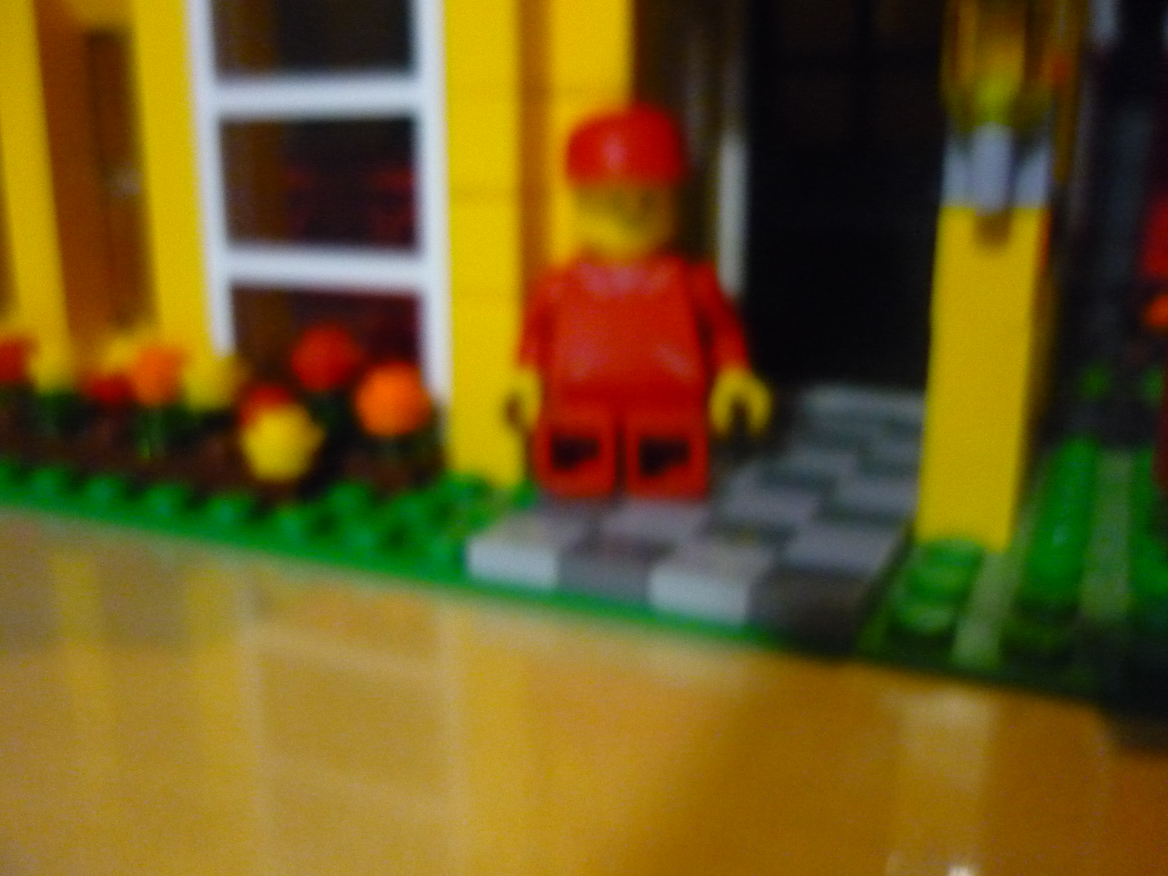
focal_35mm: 33
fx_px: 1113
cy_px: 438
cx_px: 584
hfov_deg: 55.4
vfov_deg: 42.9
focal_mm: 5.5
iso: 800
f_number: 2.8
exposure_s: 1/15
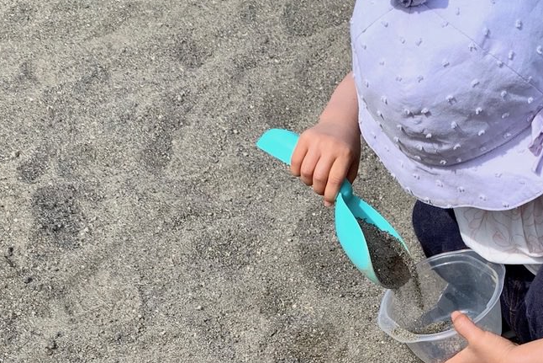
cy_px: 446
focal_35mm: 67
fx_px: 1011
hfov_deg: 29.8
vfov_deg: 19.1
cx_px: 367
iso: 25
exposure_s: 1/1427
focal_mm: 4.25
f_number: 1.8
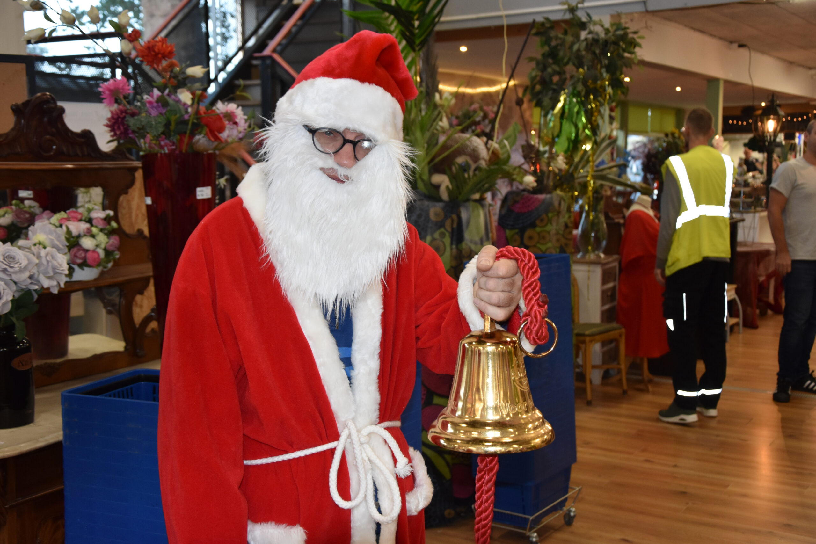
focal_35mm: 45
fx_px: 1020
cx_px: 408
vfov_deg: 29.9
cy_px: 272
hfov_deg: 43.6
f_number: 4.2
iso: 1000
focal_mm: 30
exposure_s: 1/60
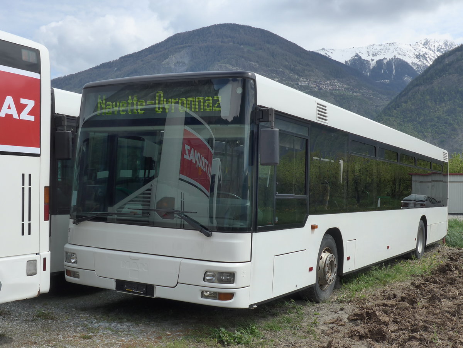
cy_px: 174
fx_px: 589
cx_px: 232
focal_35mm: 44
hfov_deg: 42.9
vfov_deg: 32.9
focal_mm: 9
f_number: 5
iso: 160
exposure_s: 1/640
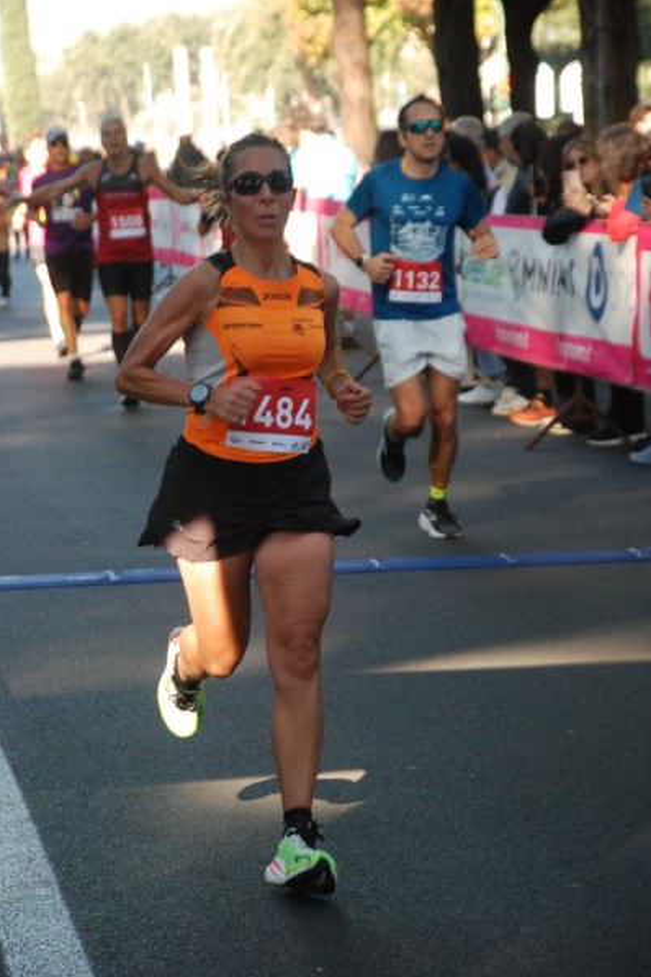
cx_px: 326
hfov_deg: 9.6
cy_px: 488
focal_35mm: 144
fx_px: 3892
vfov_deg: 14.3
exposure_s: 1/320
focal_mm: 95
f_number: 5.6
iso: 1000
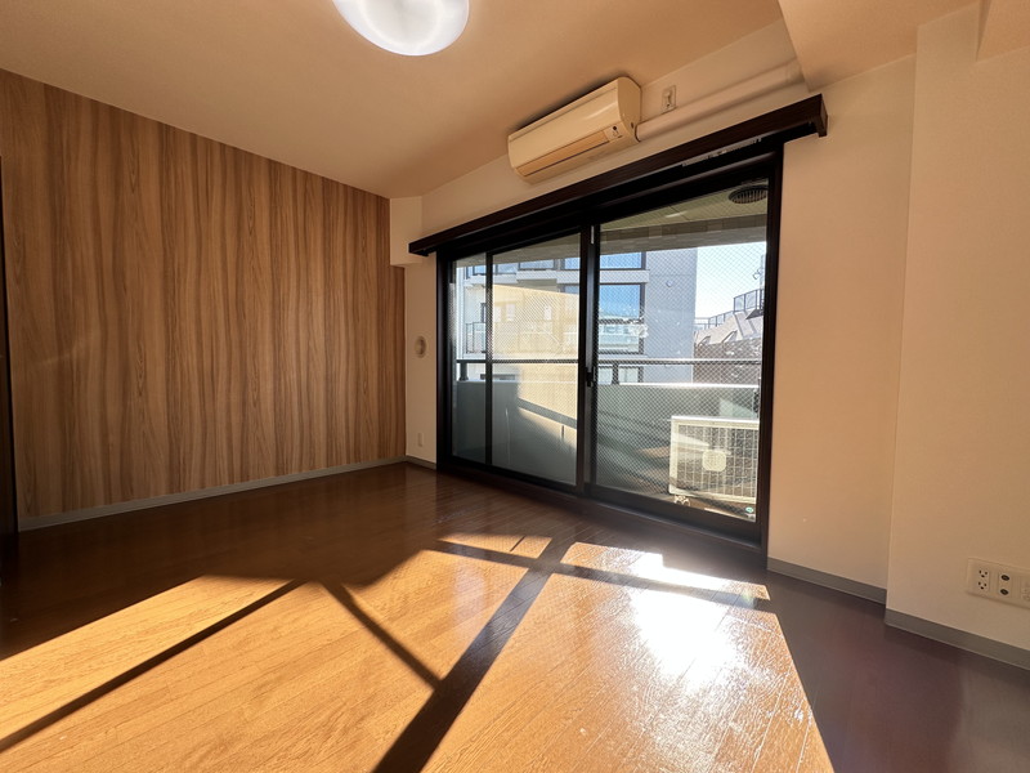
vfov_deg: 85.7
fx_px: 417
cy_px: 386
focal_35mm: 14
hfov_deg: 102.1
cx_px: 515
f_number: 2.2
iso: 40
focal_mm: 2.22
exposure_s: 1/274
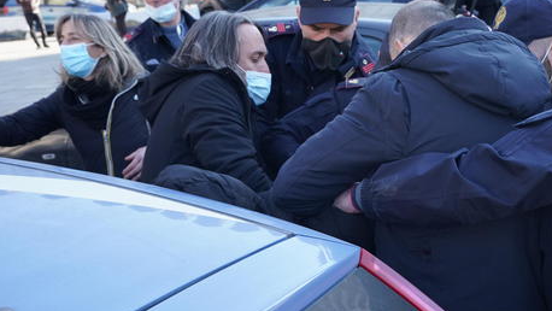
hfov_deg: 36.7
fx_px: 820
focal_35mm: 56
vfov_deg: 21.3
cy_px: 220
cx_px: 380
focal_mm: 35
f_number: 7.1
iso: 2500
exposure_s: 1/800
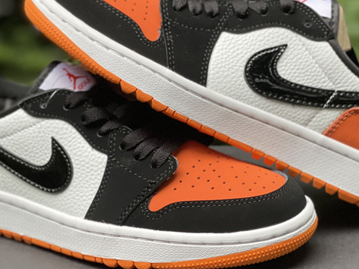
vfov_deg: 14.8
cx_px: 176
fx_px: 1037
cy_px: 133
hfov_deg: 19.6
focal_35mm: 100
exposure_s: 1/121
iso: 200
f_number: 2.2
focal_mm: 7.5
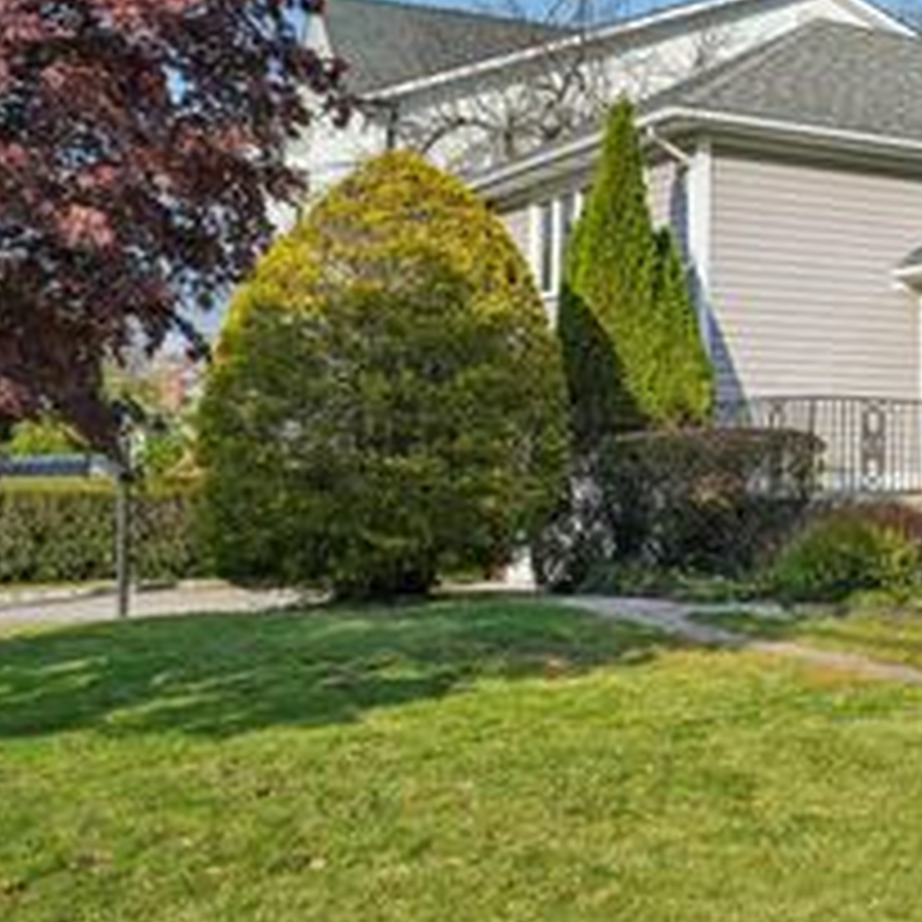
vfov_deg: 29.5
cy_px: 394
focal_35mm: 58
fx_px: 1748
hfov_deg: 26.4
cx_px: 1093
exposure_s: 1/200
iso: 100
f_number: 9
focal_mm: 28
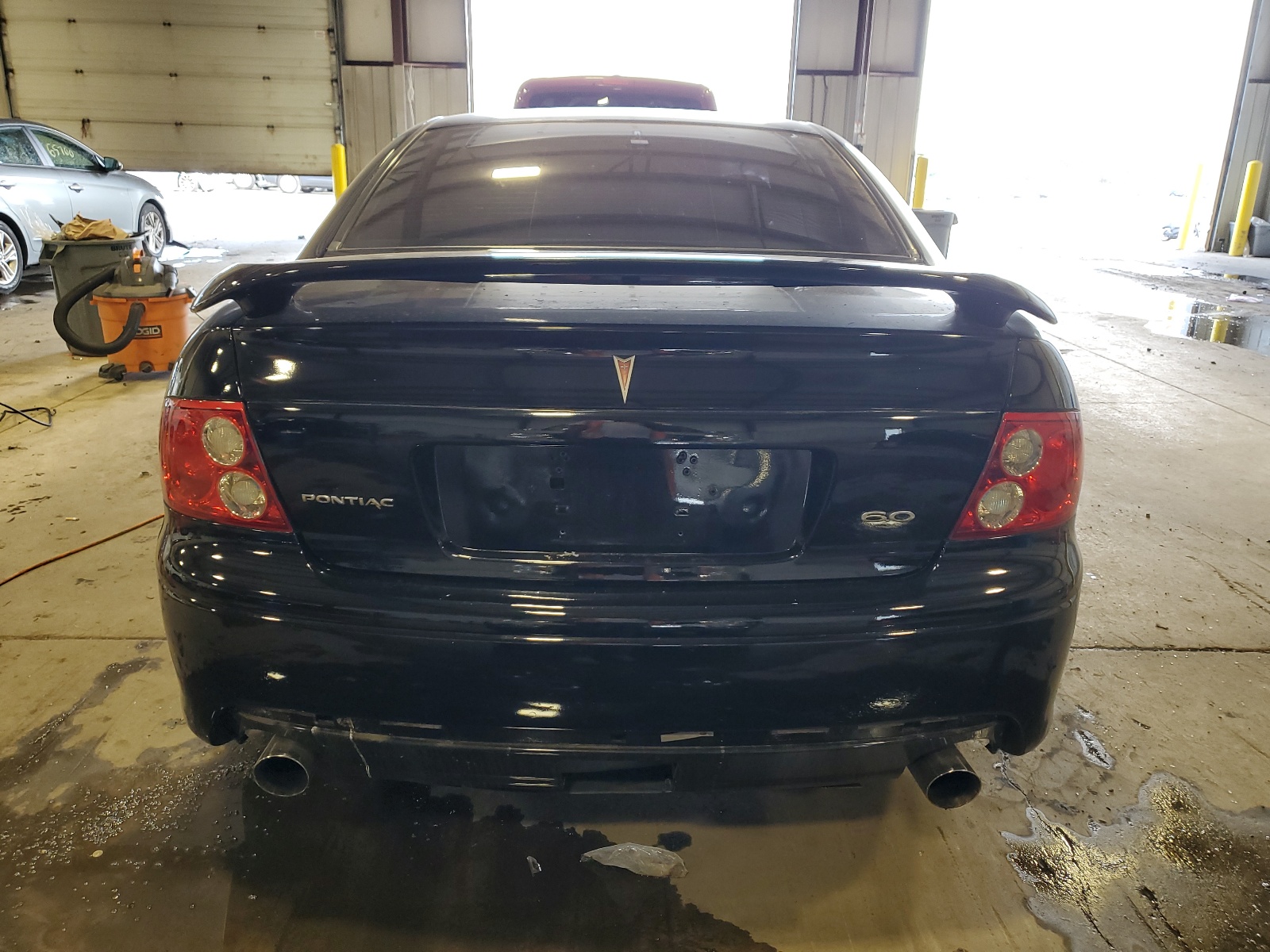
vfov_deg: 53.1
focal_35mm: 26
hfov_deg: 67.3
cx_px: 635
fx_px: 954
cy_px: 476
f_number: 1.5
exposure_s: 1/60.2
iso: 64
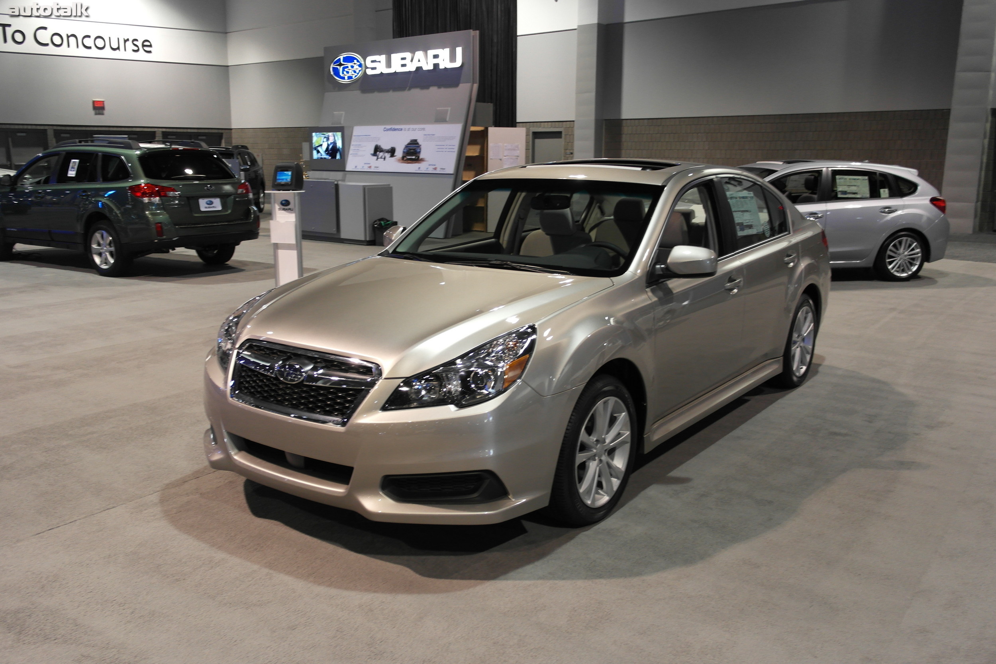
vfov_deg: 43.6
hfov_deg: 61.9
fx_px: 830
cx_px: 498
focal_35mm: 30
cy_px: 332
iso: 400
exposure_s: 1/30
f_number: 3.5
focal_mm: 20
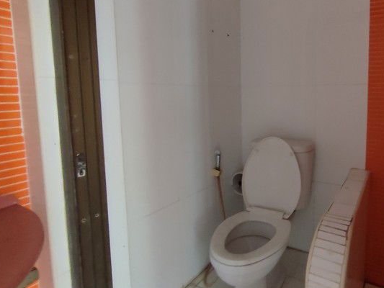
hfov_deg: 68.9
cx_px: 265
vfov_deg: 56.5
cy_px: 119
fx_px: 266
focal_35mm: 24
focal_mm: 1.65
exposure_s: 1/17
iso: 634
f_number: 2.2
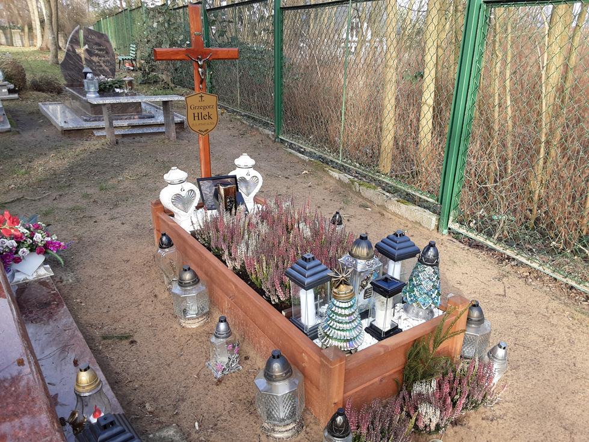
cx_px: 294
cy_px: 221
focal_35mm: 28
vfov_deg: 49.7
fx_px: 476
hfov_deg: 63.5
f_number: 1.9
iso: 40
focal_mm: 2.9
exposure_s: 1/134
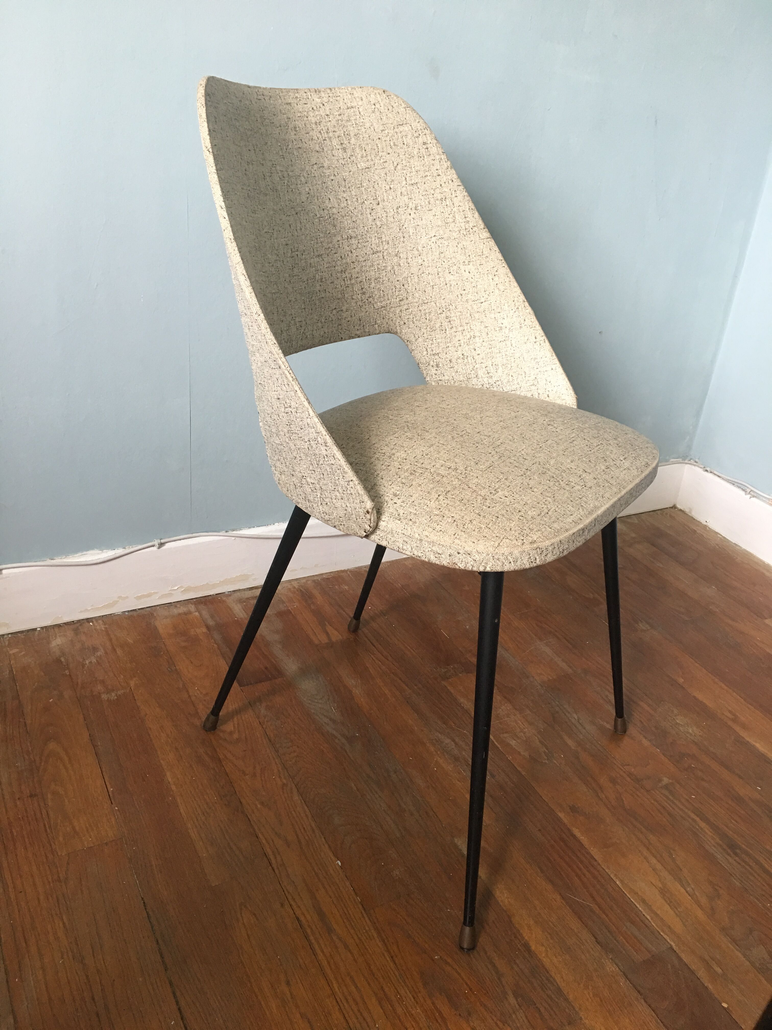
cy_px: 515
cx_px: 386
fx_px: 862
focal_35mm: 29
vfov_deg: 61.7
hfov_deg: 48.2
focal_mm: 4.15
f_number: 2.2
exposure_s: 1/17
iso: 64
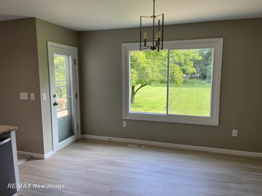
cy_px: 98
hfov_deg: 67.3
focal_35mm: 26
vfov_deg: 53.1
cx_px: 131
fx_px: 197
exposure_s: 1/120
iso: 40
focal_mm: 5.1
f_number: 1.6
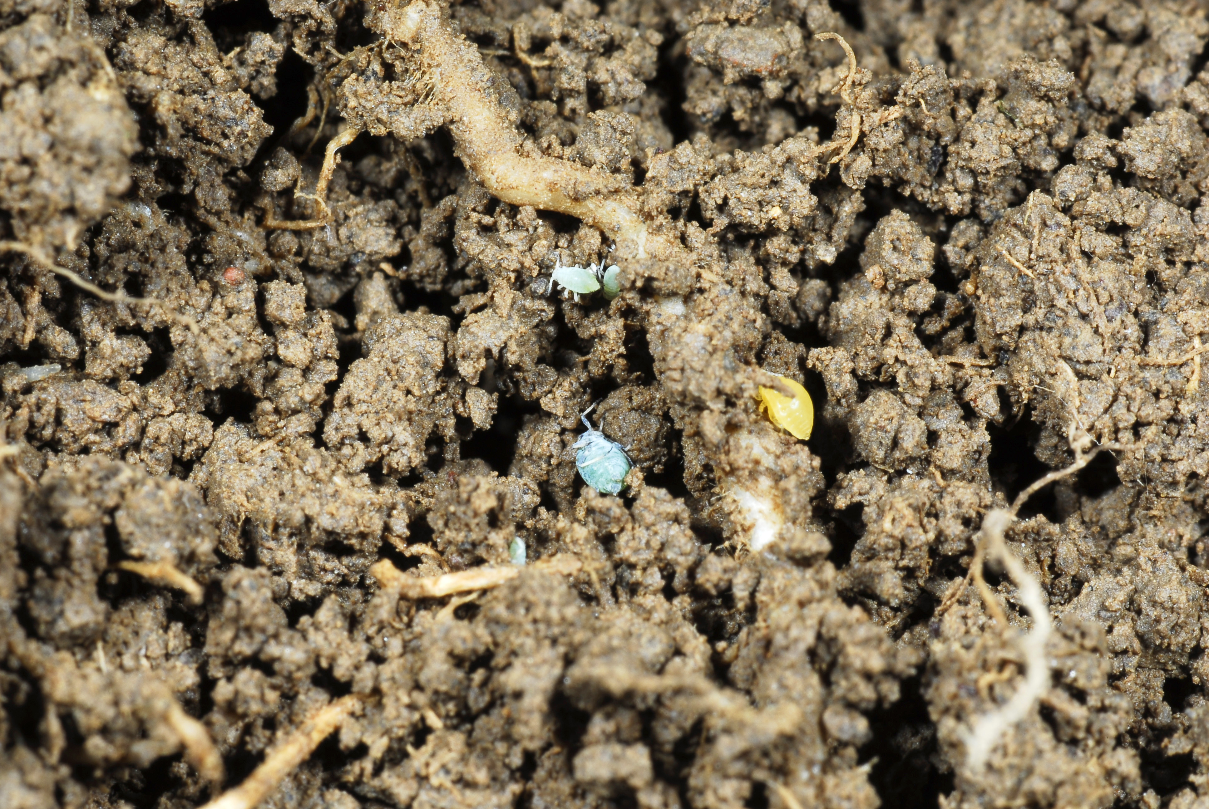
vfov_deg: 8.7
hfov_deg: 13.0
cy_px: 404
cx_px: 604
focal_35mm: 158
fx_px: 5296
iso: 100
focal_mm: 105
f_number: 36
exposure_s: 1/250
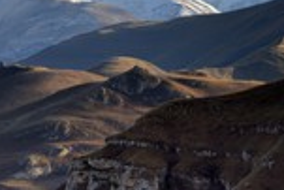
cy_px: 68
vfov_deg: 5.2
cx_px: 17
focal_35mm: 264
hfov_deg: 7.8
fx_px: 2085
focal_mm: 95
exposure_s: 1/250
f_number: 13
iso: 400
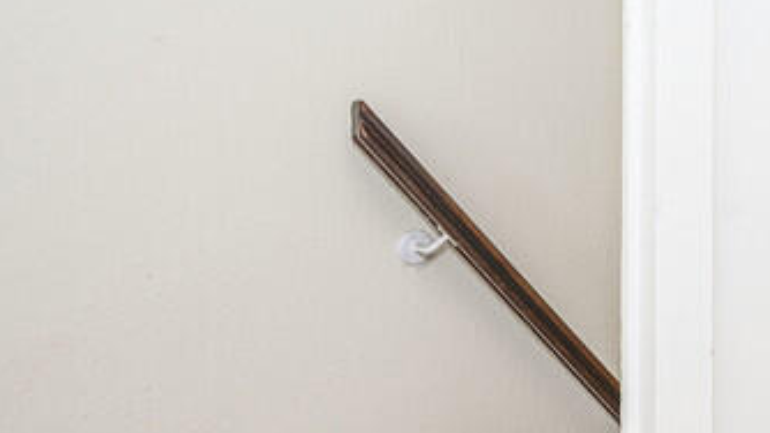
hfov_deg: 39.0
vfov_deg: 26.5
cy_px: 206
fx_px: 919
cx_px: 807
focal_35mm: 45
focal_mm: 14
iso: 320
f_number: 7.1
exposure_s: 1/125
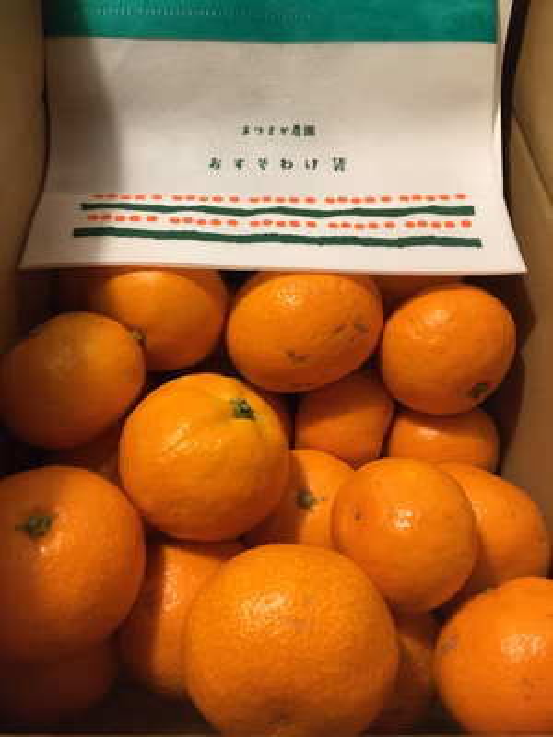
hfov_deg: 48.2
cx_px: 276
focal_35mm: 29
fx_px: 618
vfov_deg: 61.7
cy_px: 368
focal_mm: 4.15
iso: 200
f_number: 2.2
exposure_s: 1/30
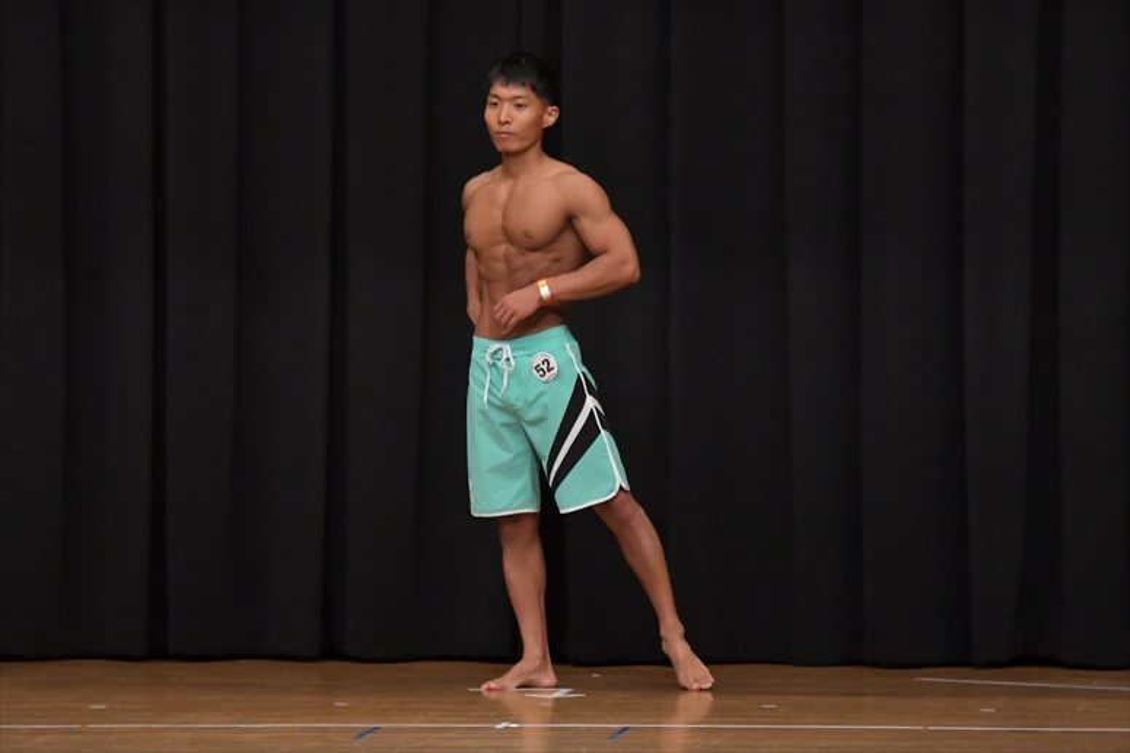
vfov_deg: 5.1
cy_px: 376
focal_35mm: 270
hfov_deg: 7.6
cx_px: 565
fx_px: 8471
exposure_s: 1/400
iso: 6400
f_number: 5.6
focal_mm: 180
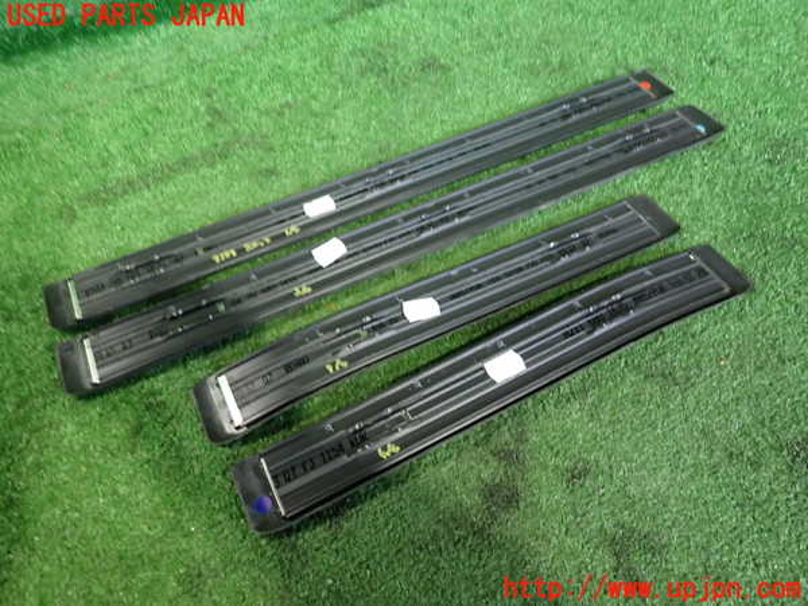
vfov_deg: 54.9
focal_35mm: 25
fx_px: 584
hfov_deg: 69.4
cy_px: 303
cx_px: 404
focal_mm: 4.5
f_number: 2
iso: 400
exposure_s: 1/30
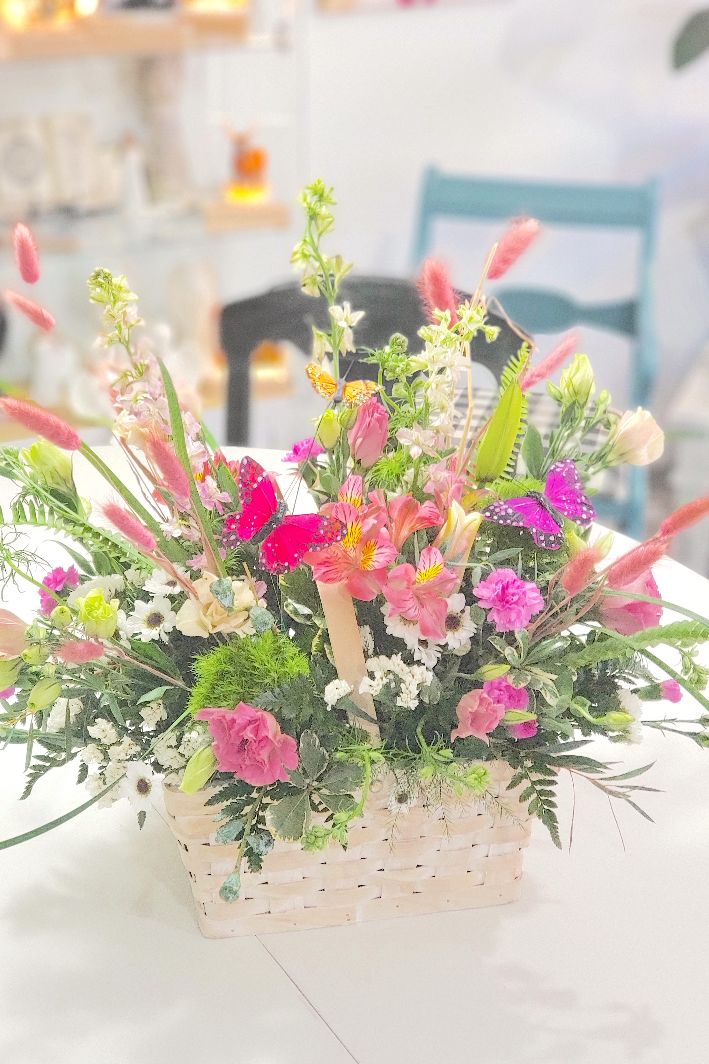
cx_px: 347
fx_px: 1625
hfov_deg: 24.6
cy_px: 530
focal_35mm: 55
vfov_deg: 36.2
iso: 160
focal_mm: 6
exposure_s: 1/30
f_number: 2.4
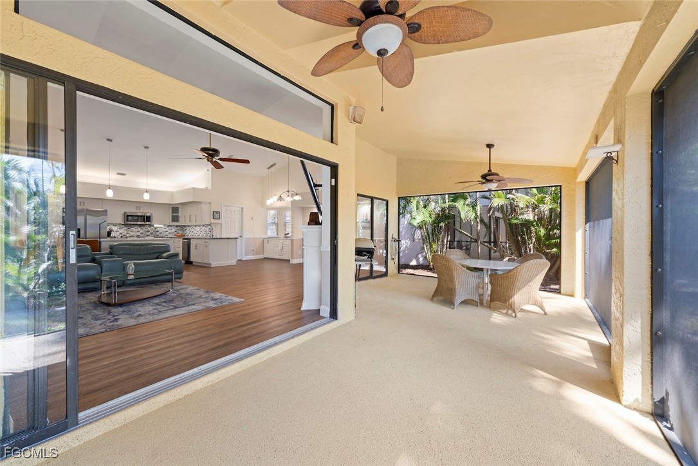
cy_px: 233
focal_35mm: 14
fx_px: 272
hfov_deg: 104.2
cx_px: 349
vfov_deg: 81.2
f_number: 10
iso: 160
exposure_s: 1/1.25
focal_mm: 14
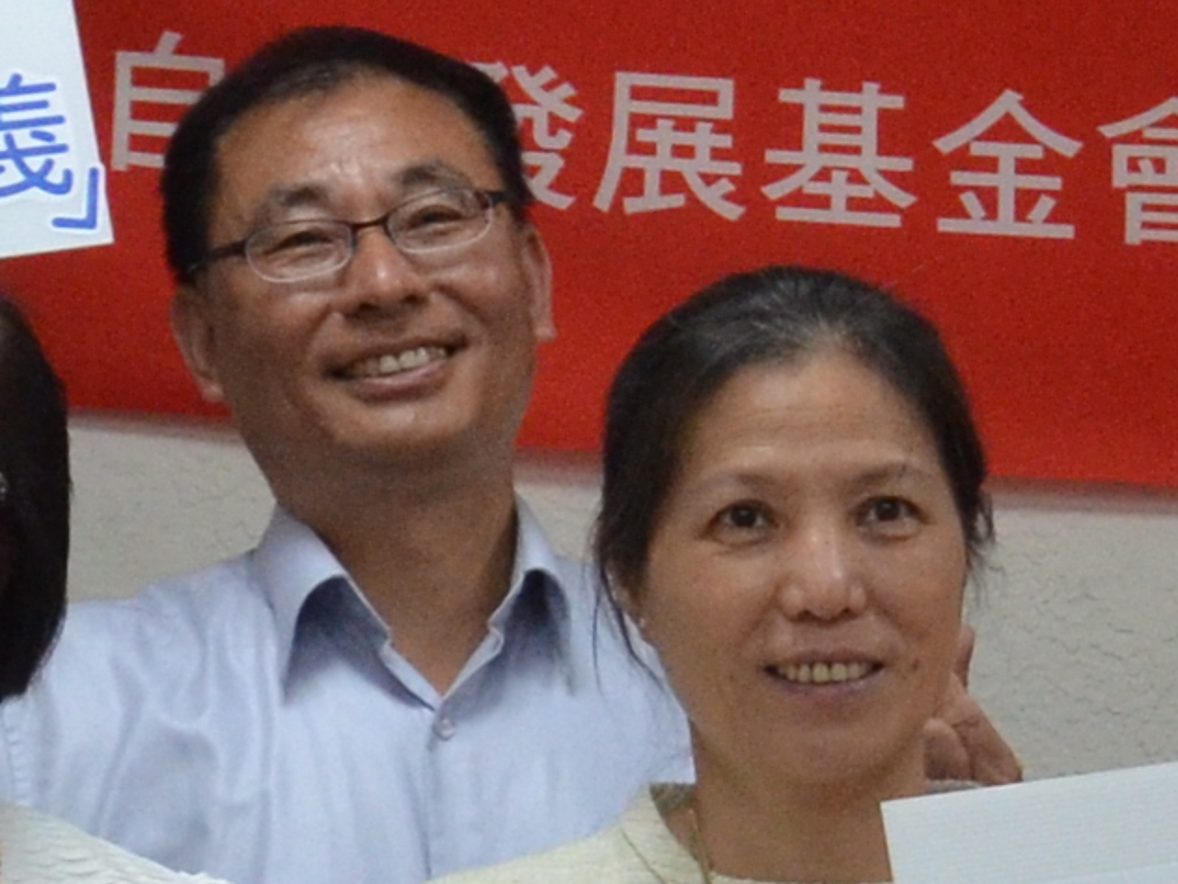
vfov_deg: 6.0
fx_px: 8406
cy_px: 181
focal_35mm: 247
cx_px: 2080
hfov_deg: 7.8
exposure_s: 1/160
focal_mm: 22
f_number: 6.3
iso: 1000
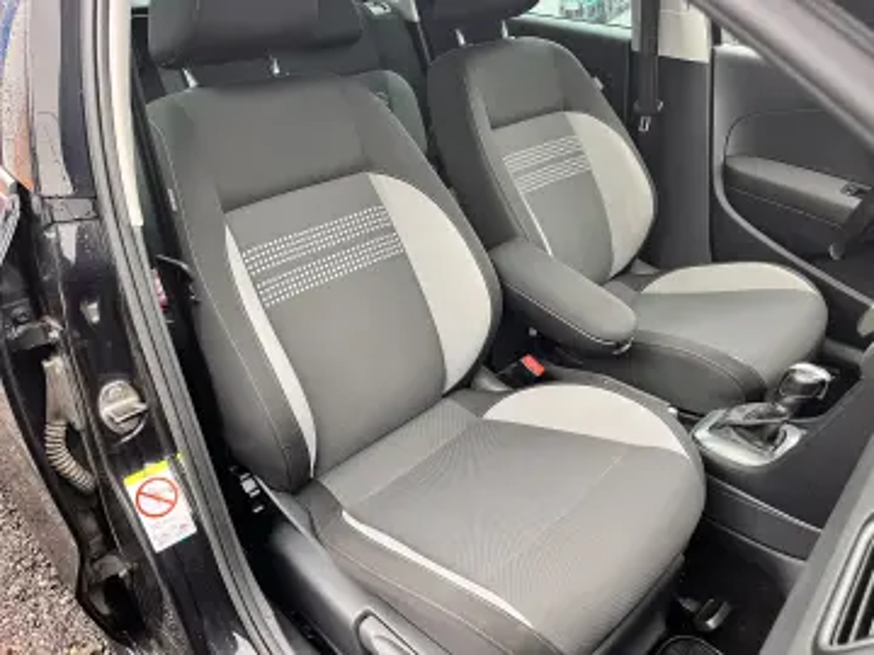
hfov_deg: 67.3
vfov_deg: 53.1
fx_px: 656
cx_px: 437
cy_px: 328
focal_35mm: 26
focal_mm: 5.1
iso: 200
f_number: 1.6
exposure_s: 1/60
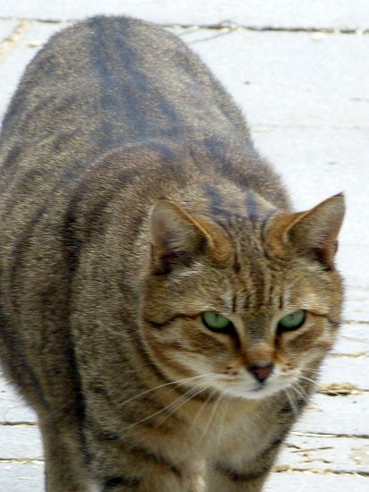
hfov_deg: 1.9
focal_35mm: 768
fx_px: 10907
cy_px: 246
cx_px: 184
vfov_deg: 2.6
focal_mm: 86
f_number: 6.4
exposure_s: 1/250
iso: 640
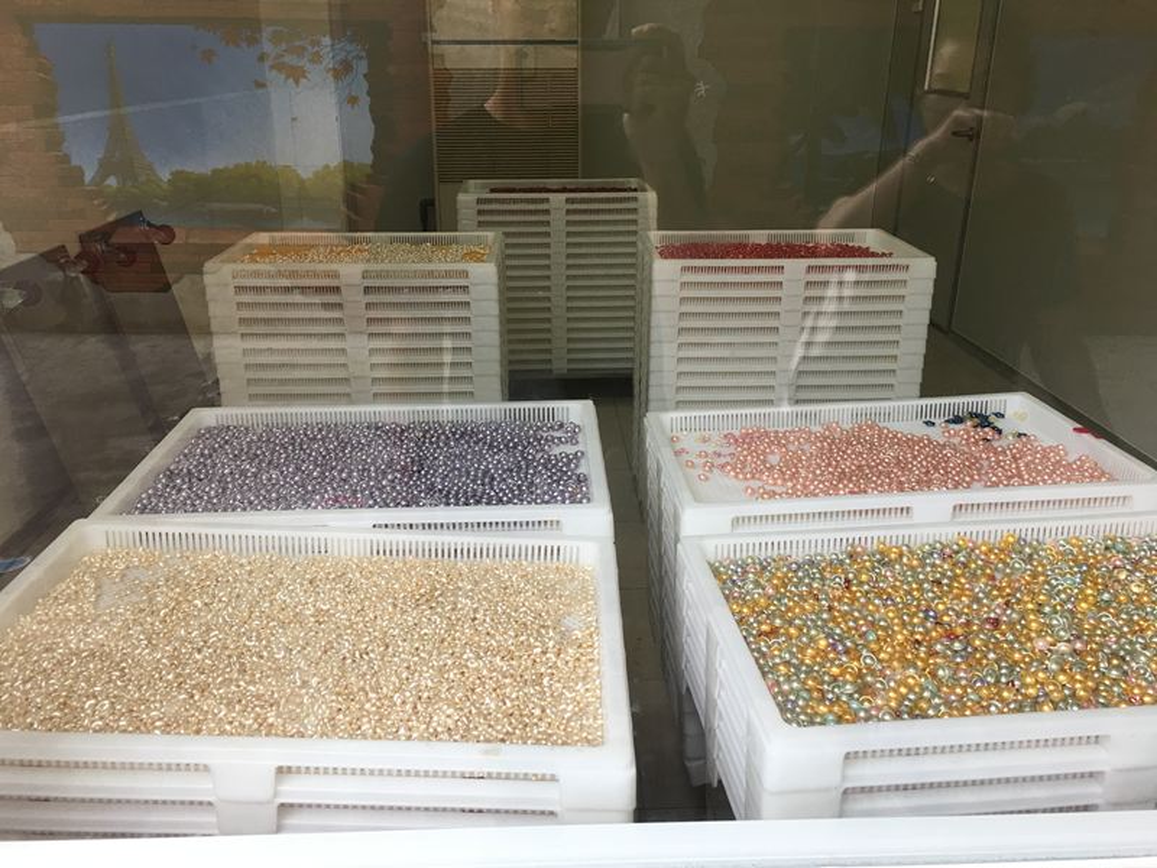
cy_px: 434
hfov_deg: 61.7
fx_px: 969
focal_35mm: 29
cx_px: 578
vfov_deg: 48.2
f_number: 2.2
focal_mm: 4.15
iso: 32
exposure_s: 1/40
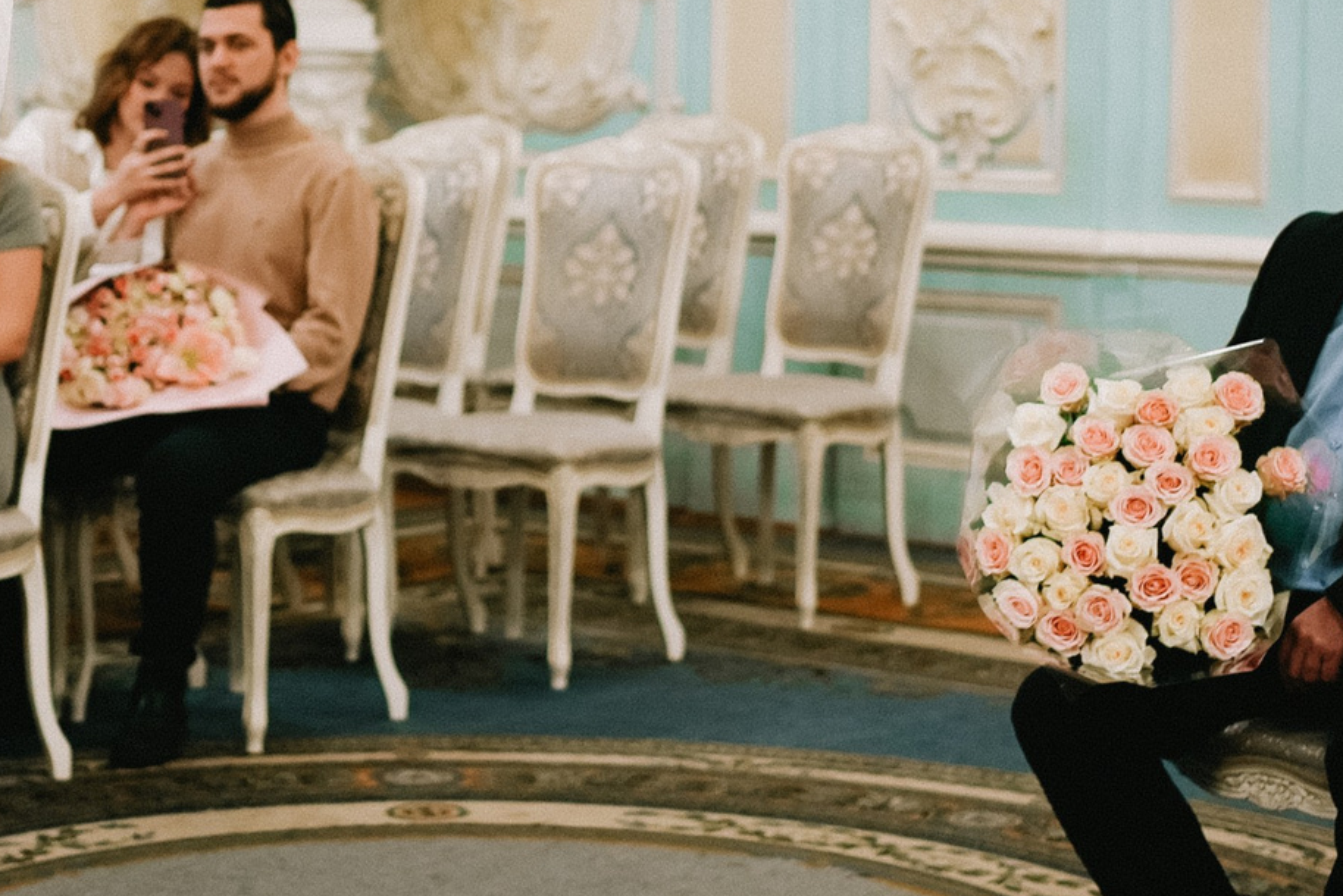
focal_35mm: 98
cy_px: 315
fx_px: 3657
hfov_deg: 20.8
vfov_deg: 14.0
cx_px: 569
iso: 1000
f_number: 1.8
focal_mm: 35
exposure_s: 1/320
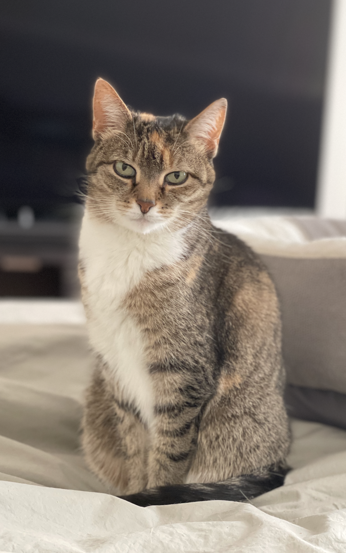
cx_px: 152
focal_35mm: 68
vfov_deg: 30.2
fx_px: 1026
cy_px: 277
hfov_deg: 19.1
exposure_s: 1/36
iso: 400
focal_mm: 7.5
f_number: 2.2
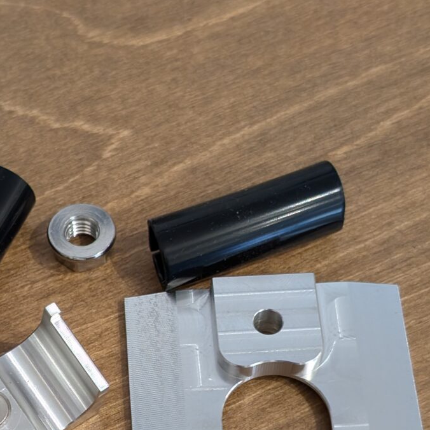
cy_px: 403
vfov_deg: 18.5
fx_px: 1293
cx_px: 118
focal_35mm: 92
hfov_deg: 18.8
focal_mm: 6.9
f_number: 1.68
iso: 123
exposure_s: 1/25
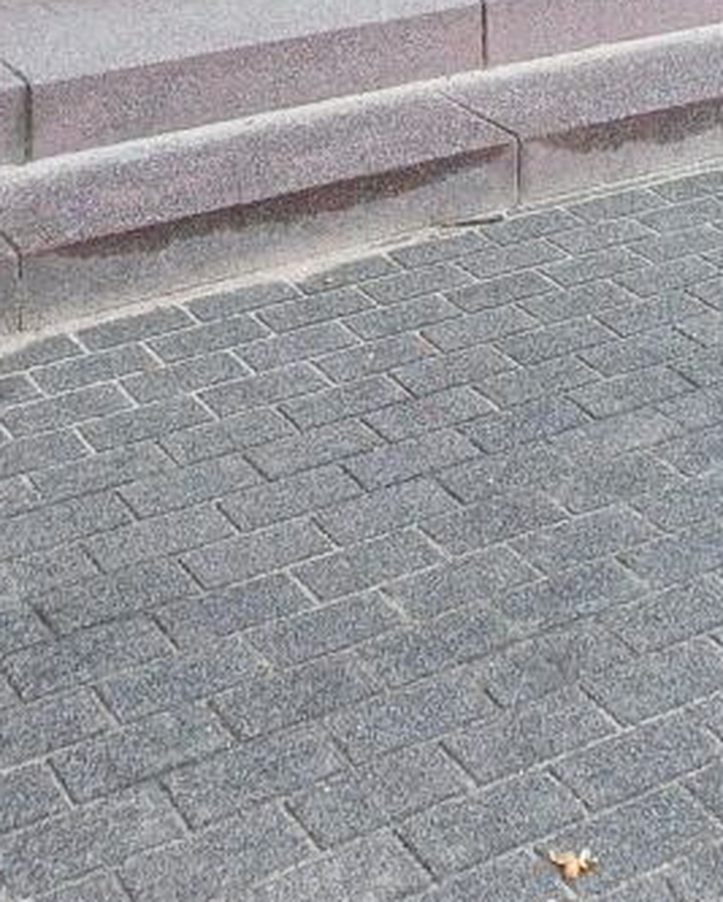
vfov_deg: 22.0
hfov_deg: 20.5
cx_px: 401
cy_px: -360
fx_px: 2003
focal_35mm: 75
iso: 64
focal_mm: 4.65
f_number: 1.8
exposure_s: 1/50
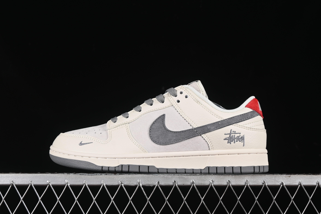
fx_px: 669
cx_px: 160
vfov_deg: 18.2
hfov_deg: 27.0
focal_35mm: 75
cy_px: 107
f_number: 8
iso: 160
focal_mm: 50
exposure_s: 1/80
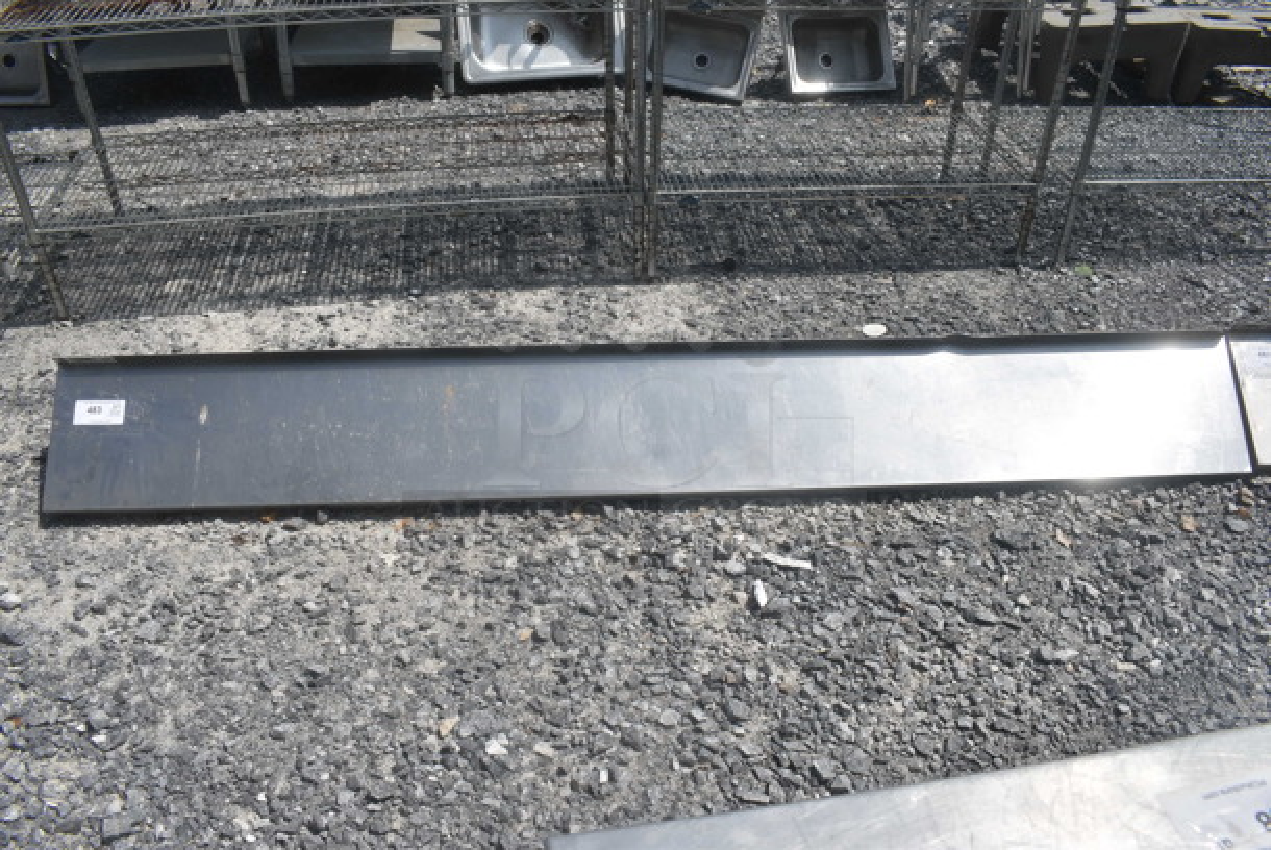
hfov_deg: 67.3
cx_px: 636
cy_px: 425
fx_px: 954
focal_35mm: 27
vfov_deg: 48.0
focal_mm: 18
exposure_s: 1/400
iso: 100
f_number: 10
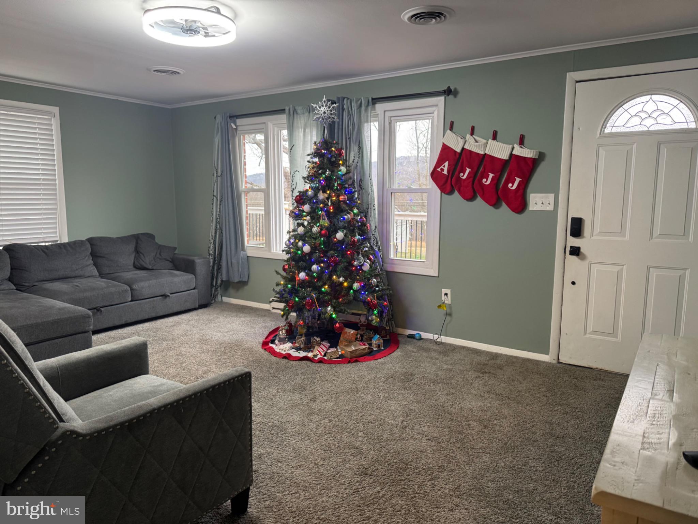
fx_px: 484
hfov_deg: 71.6
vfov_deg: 56.8
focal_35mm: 24
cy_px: 262
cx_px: 349
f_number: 1.78
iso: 320
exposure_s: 1/60
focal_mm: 6.76
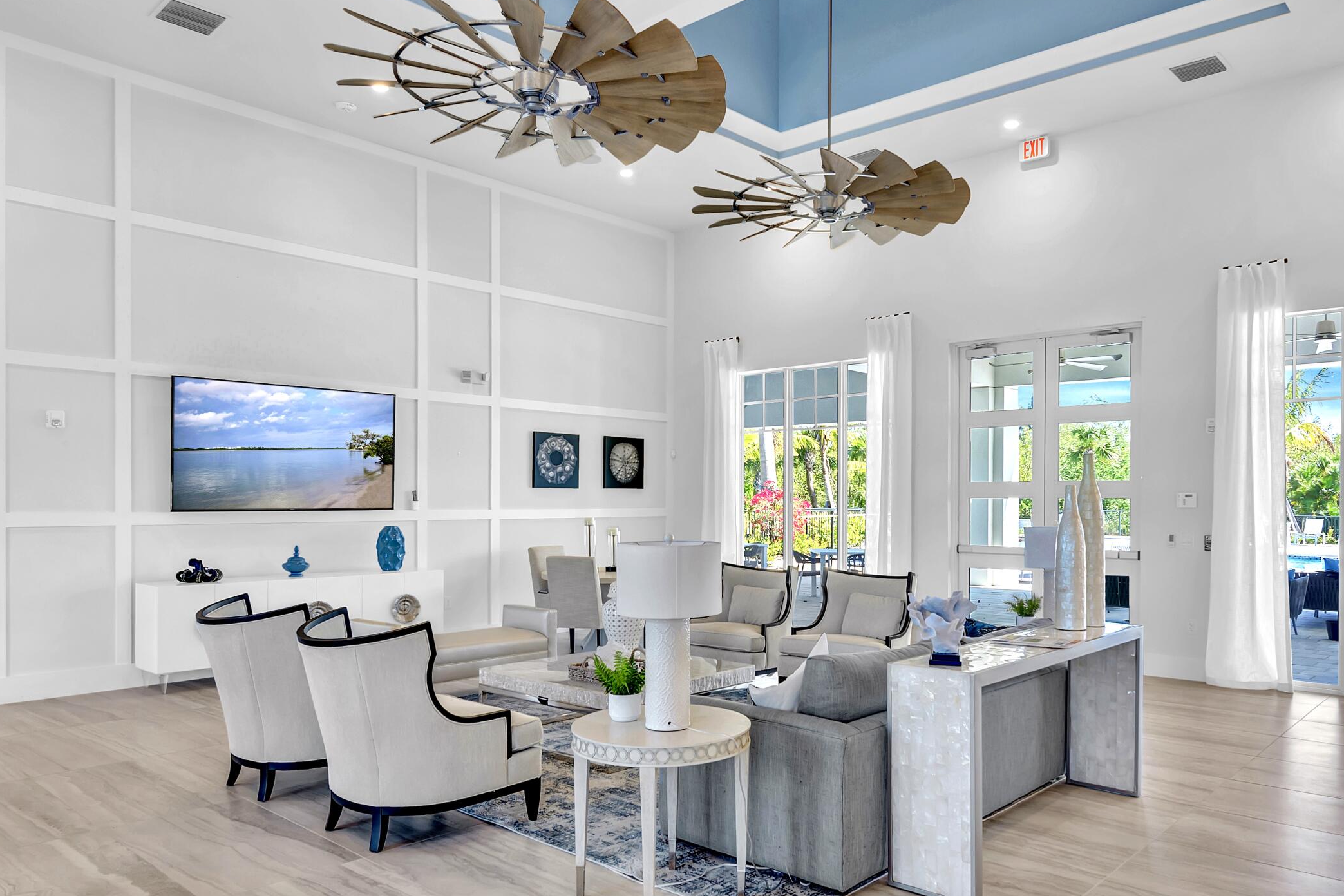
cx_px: 763
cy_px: 480
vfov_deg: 53.6
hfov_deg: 74.0
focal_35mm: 24
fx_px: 885
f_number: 6.3
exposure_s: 1/13
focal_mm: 11
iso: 320
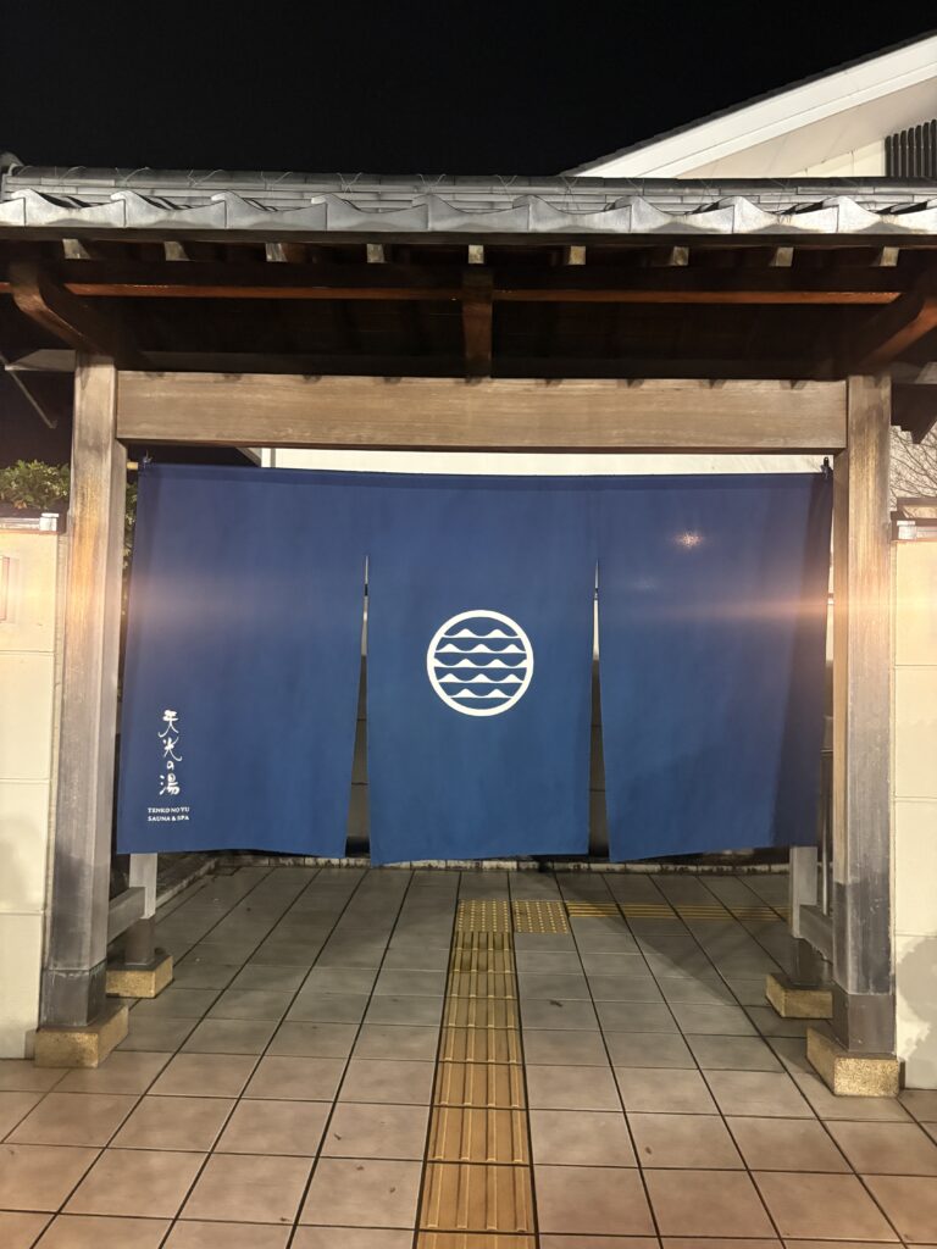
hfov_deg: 53.1
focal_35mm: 26
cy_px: 624
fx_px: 938
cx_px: 468
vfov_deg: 67.3
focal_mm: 5.96
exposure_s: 1/30
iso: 640
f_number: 1.6
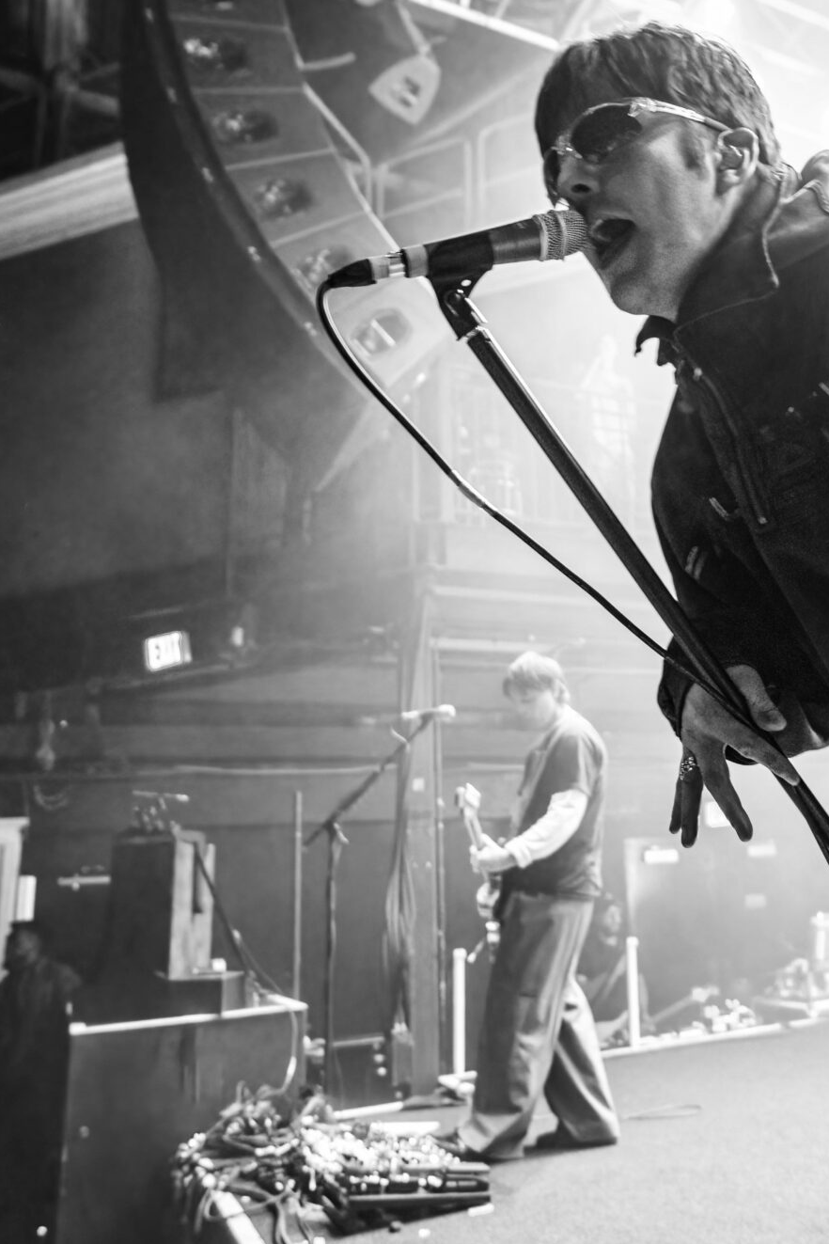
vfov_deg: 63.6
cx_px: 621
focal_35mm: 29
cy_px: 588
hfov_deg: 43.5
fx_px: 1002
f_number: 2.8
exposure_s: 1/160
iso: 3200
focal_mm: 15
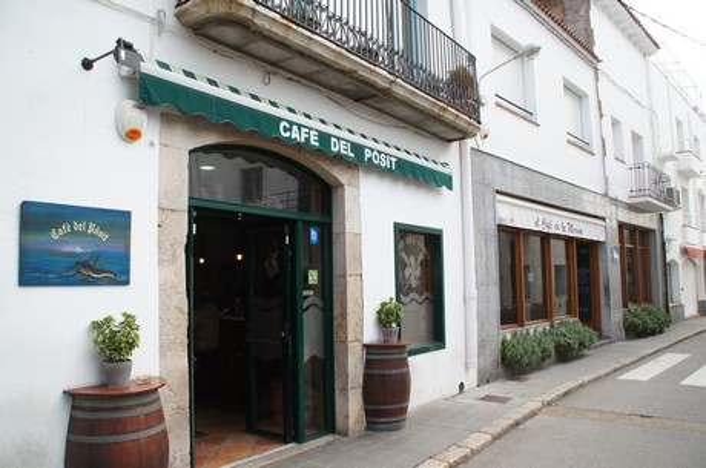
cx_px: 353
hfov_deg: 67.5
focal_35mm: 27
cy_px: 234
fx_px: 529
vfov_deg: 47.8
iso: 100
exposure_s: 1/160
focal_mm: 18
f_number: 5.6
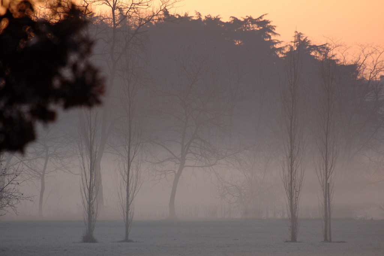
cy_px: 128
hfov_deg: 4.6
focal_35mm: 450
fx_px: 4796
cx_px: 192
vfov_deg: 3.1
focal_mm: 300
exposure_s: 1/400
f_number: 5.6
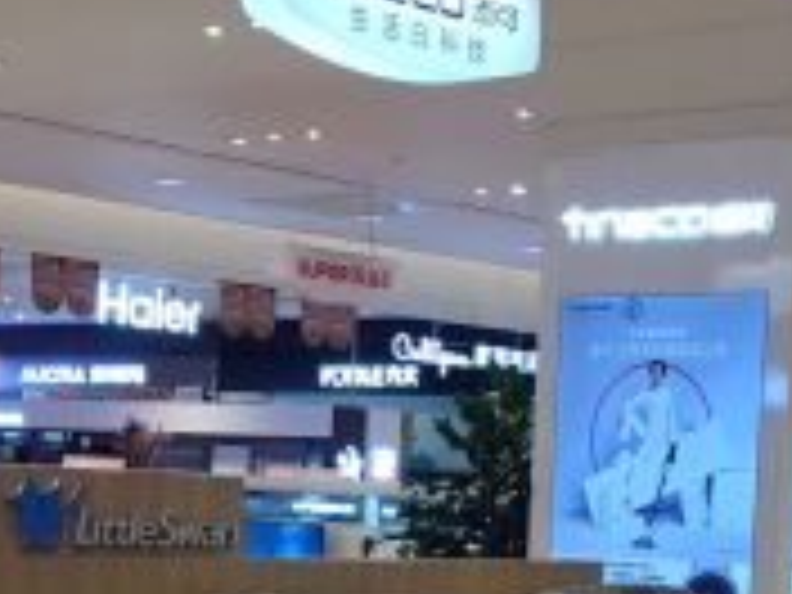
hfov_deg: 18.0
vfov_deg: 13.2
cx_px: 490
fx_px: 2494
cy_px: 720
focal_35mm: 109
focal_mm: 4.35
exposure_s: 1/101
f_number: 1.8
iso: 62
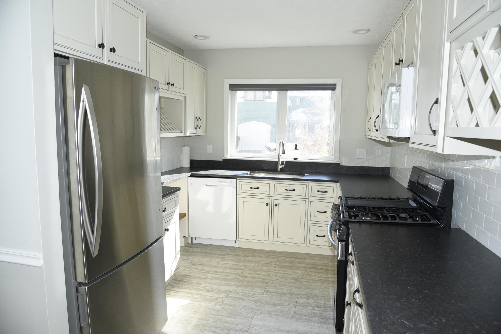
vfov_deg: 53.2
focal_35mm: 24
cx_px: 250
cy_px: 167
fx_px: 334
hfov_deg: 73.7
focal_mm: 24
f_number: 5.6
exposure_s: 1/200
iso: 1000
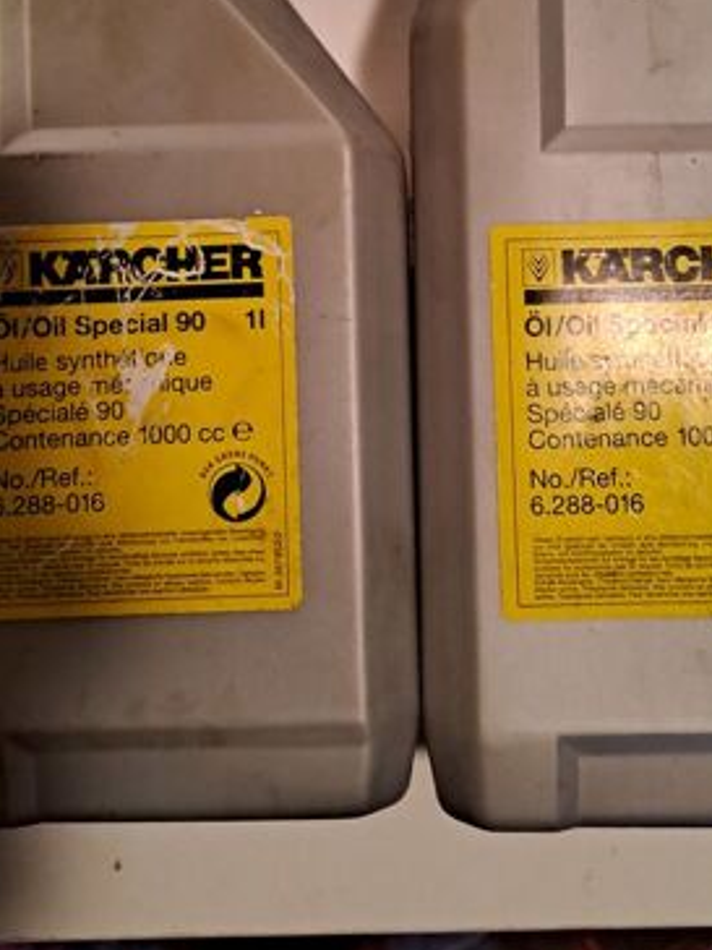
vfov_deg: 42.0
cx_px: 415
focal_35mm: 44
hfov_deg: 32.8
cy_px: 277
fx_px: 1207
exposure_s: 1/25
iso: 400
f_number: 1.8
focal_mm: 4.65
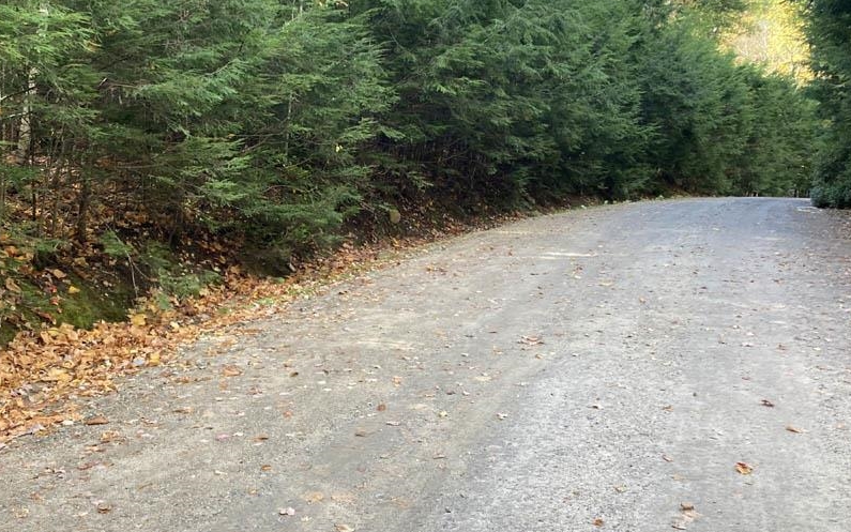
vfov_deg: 29.6
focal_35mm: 43
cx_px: 314
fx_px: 997
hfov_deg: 45.8
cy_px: 171
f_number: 1.8
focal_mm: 3.99
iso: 40
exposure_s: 1/121
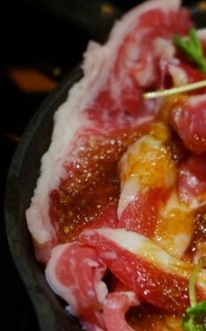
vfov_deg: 16.1
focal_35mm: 130
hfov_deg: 9.7
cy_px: 185
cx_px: 344
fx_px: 1170
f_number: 5
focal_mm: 58
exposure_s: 1/60
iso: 320
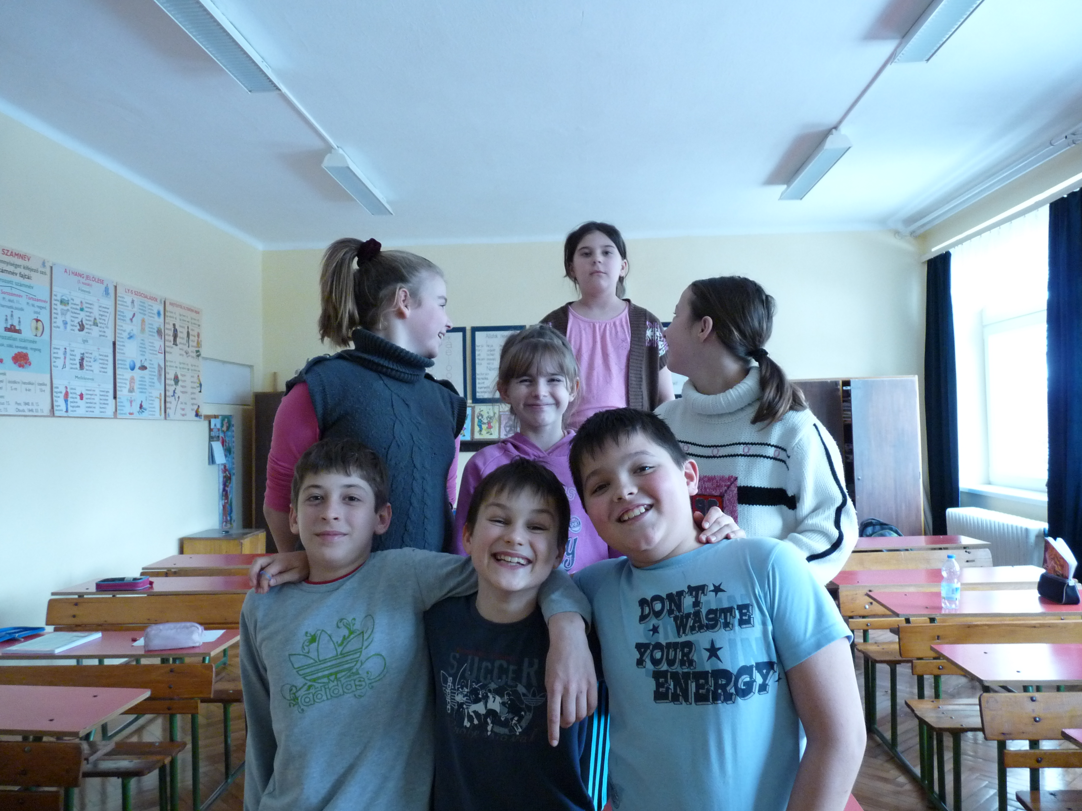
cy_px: 406
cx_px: 541
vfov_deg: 51.4
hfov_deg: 65.3
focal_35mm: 27
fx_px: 844
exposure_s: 1/30
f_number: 2.8
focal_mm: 4.8
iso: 400
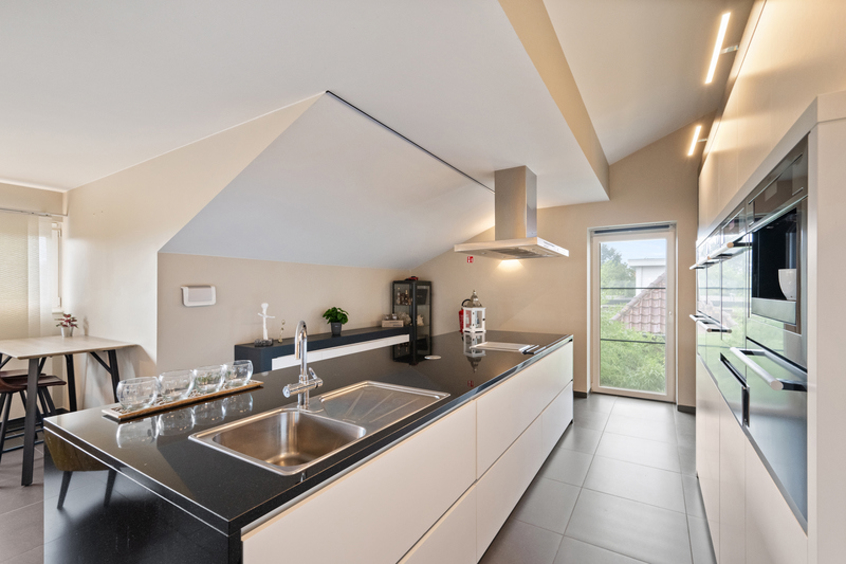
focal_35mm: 16
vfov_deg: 73.7
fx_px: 376
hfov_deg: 96.7
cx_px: 423
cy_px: 282
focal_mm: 16
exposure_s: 1/13
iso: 1600
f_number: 8
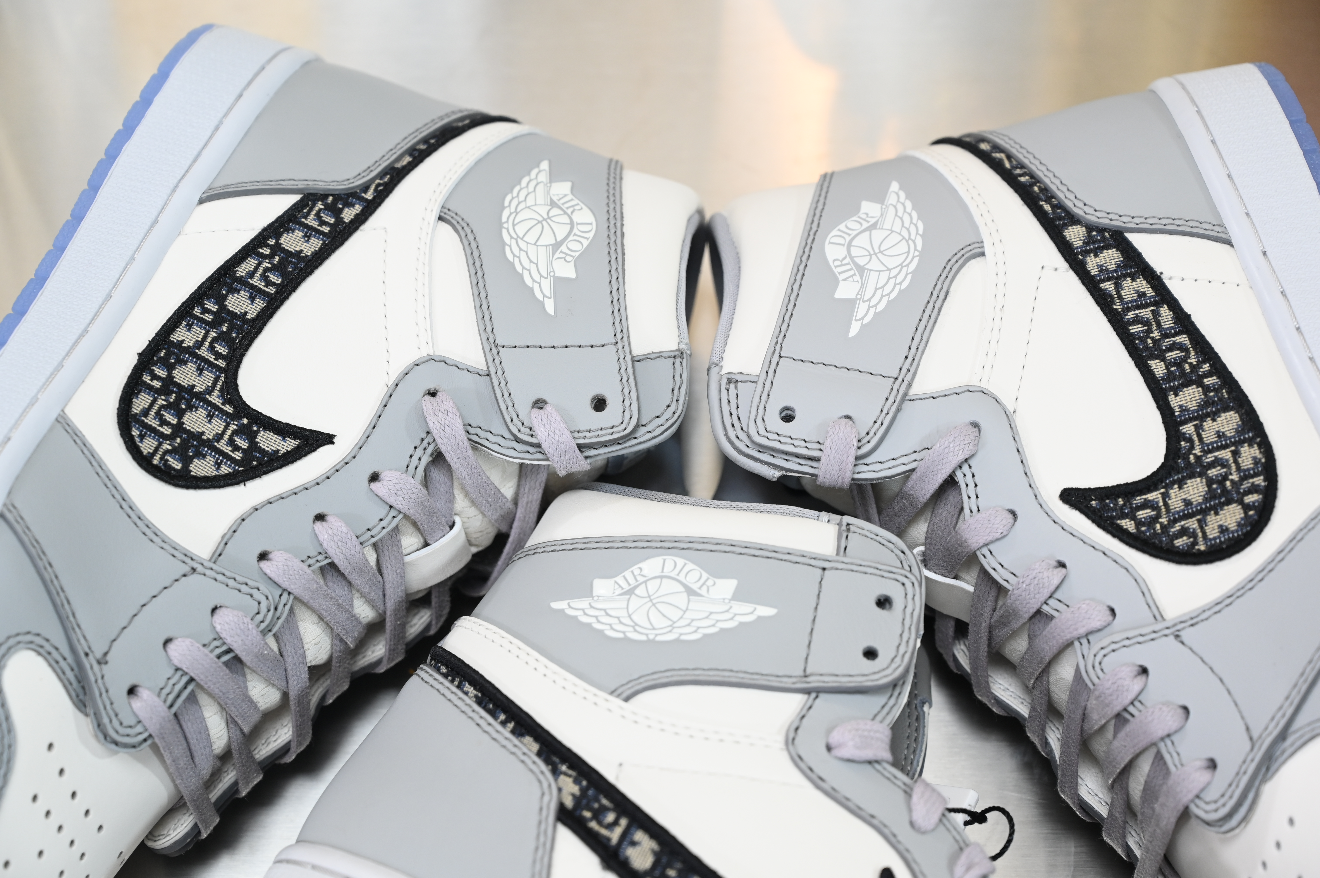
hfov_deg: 28.9
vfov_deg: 19.4
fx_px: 2565
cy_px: 439
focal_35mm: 70
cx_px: 660
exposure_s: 1/100
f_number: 5.6
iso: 640
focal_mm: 70
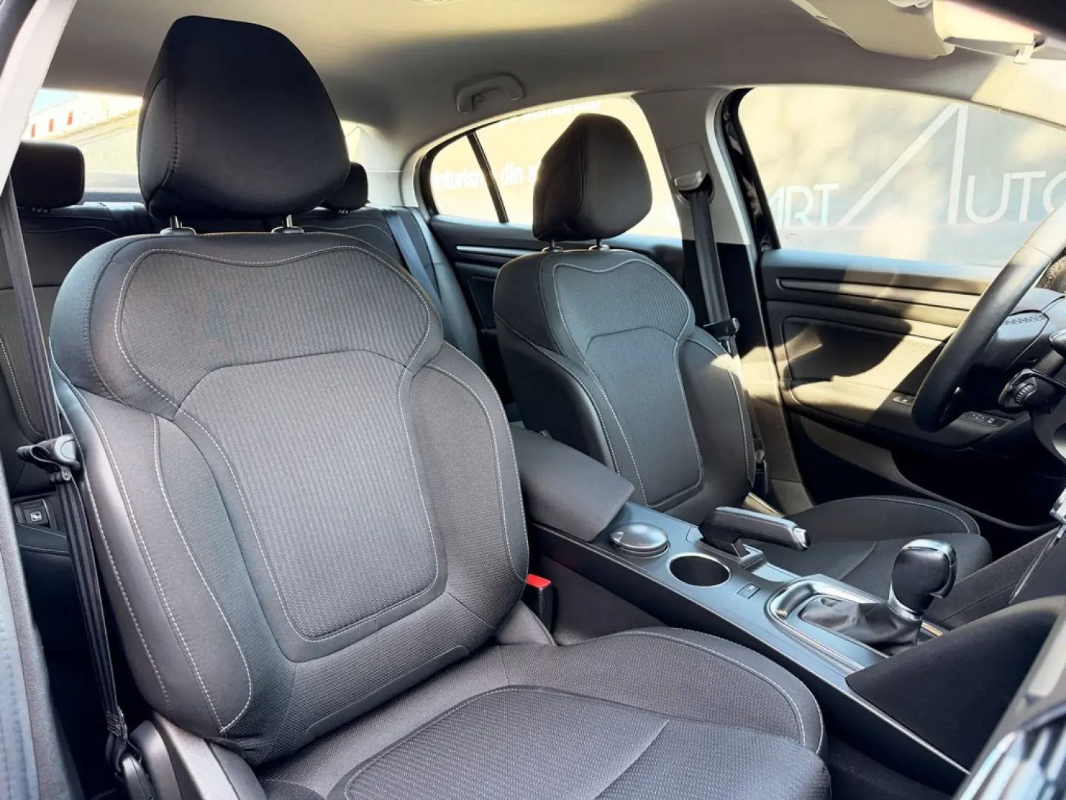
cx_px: 533
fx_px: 739
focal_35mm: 24
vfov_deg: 56.8
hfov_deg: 71.6
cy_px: 400
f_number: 1.78
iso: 200
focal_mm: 6.76
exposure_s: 1/97
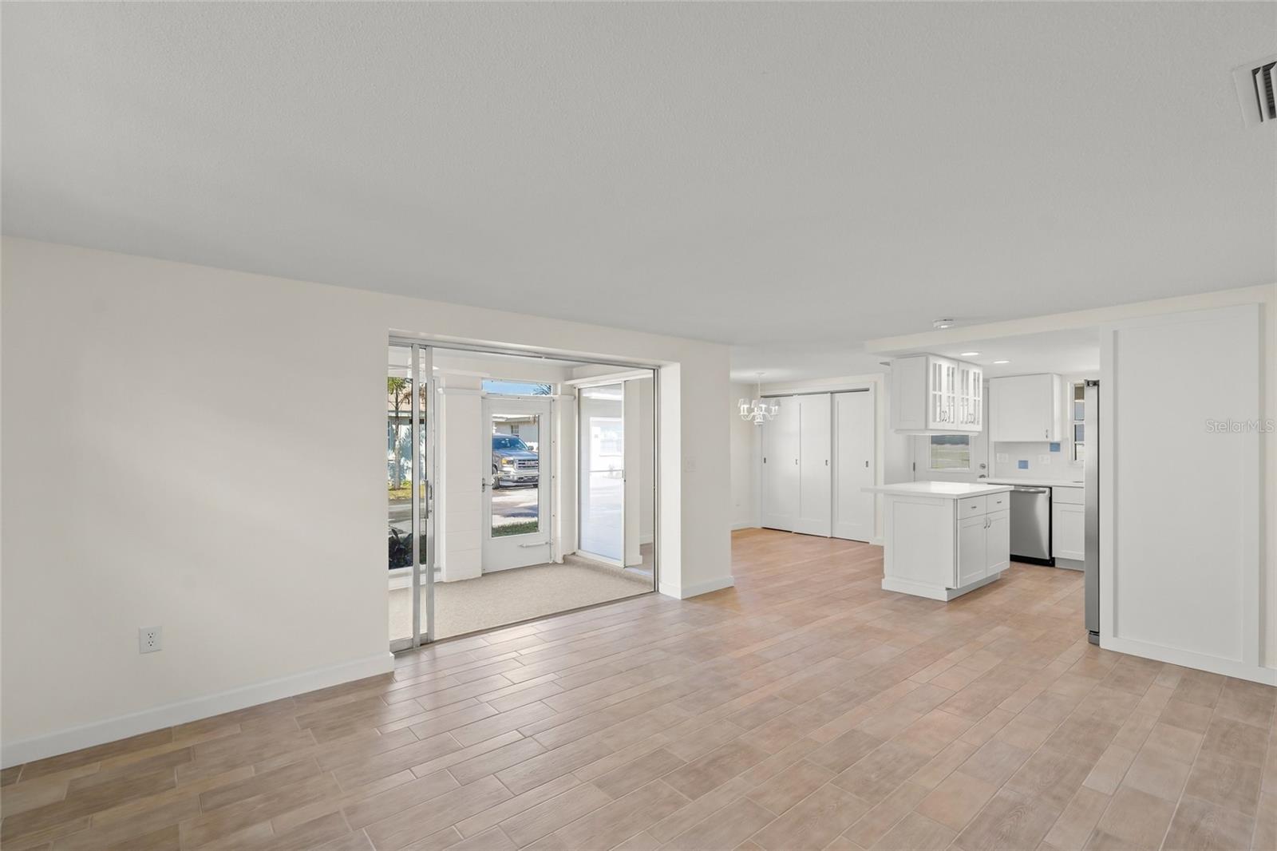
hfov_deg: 96.7
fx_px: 567
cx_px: 638
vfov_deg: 73.7
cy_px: 426
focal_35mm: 16
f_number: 6.3
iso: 250
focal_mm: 16
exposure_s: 1/10
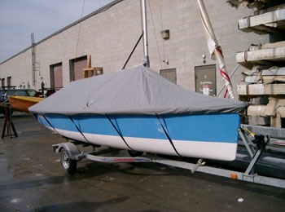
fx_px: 304
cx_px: 142
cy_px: 106
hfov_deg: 50.3
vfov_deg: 38.4
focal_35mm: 37
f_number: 5
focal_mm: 7.6
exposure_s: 1/1250
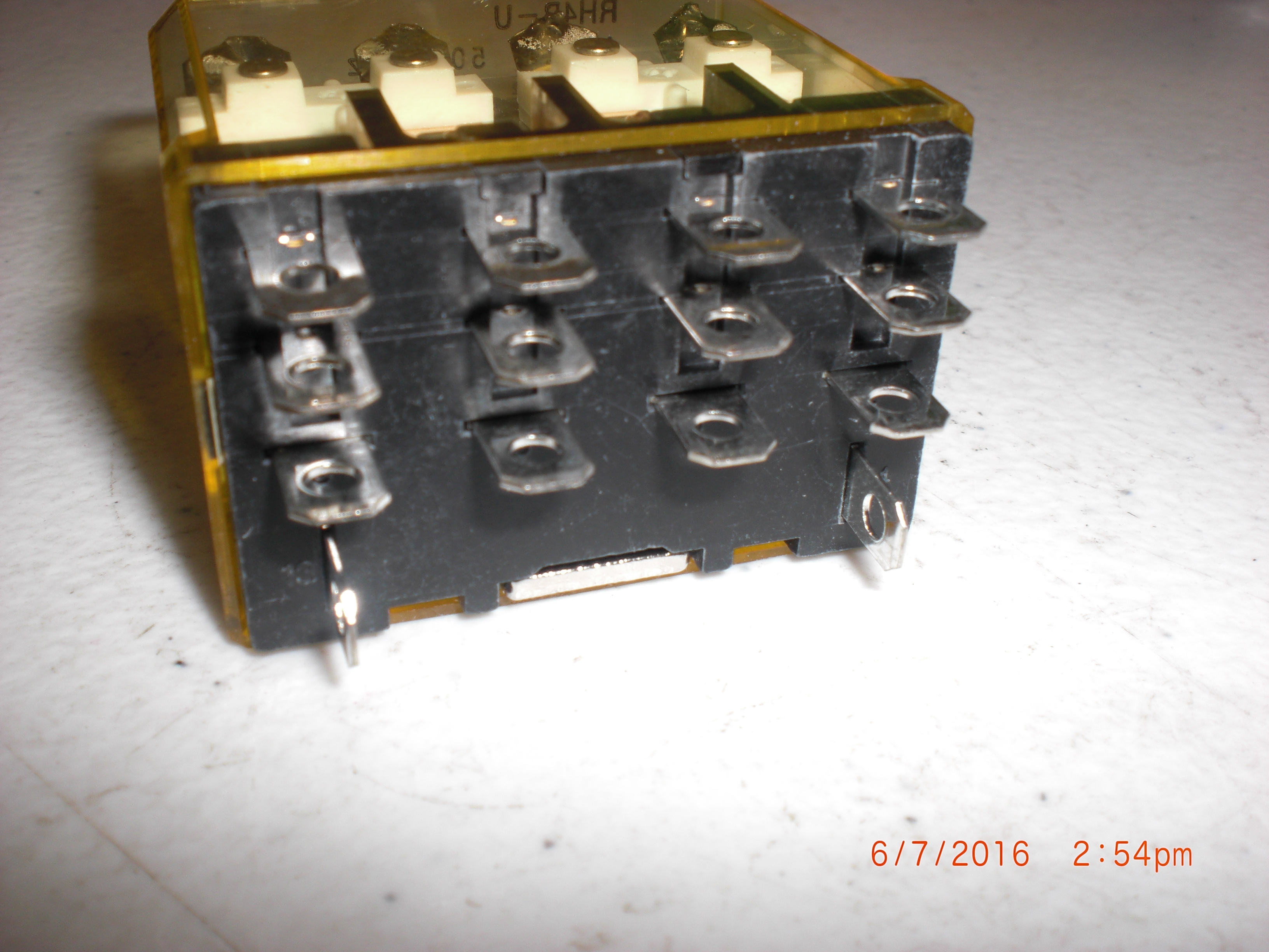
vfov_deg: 37.7
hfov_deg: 49.0
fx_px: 1393
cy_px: 476
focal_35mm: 38
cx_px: 634
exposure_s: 1/60
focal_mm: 6.3
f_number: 5.6
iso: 64
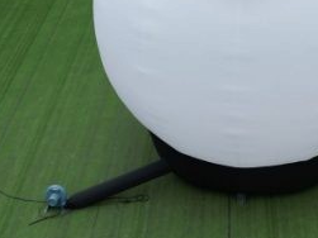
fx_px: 900
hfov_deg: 19.7
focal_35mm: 98
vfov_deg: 14.1
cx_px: 280
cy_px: -118
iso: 110
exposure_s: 1/1250
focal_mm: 6.72
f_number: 1.7
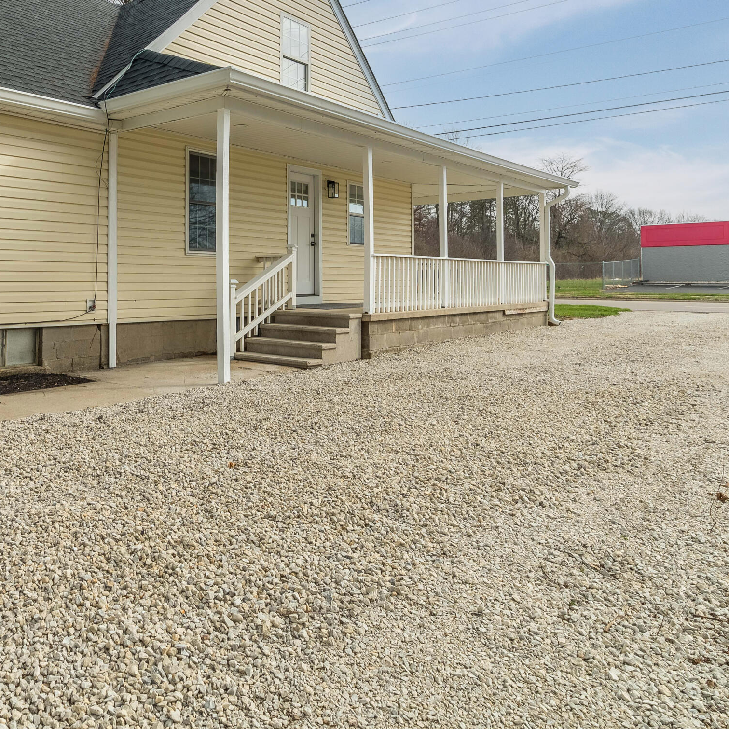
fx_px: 643
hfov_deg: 55.8
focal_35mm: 27
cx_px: 169
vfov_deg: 58.3
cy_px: 275
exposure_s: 1/2500
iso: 500
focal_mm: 16
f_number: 8
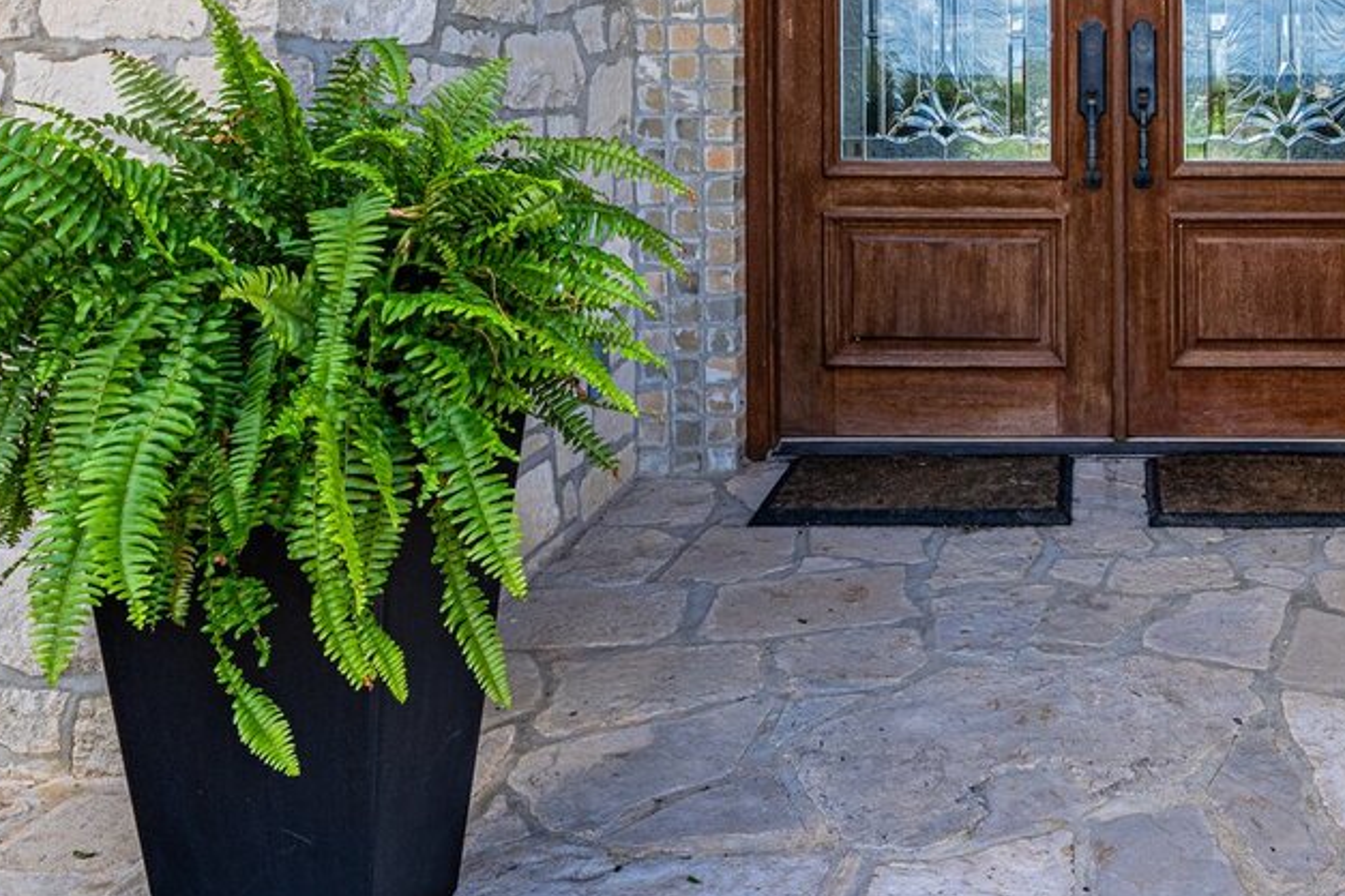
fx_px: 1158
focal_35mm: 31
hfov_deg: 56.4
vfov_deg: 38.0
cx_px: 1053
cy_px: 15
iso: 125
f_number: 7.1
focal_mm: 12
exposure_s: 1/160
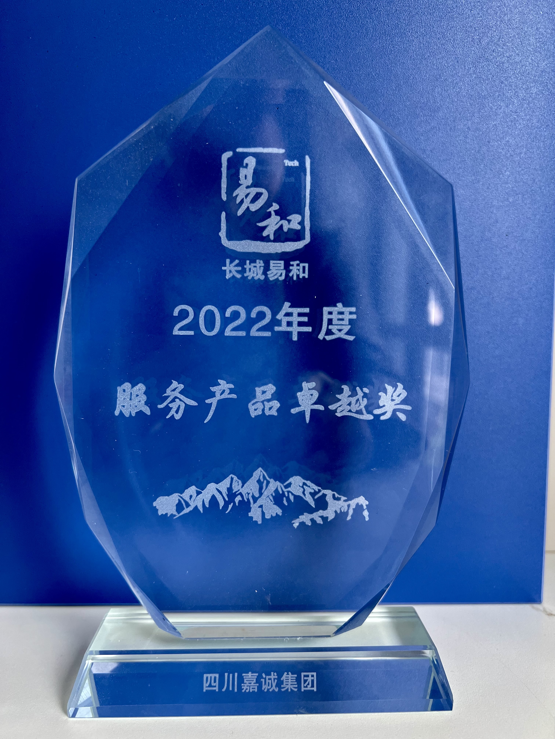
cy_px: 370
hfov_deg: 53.1
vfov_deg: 67.3
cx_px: 278
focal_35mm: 26
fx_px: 556
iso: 100
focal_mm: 5.7
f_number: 1.5
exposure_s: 1/121
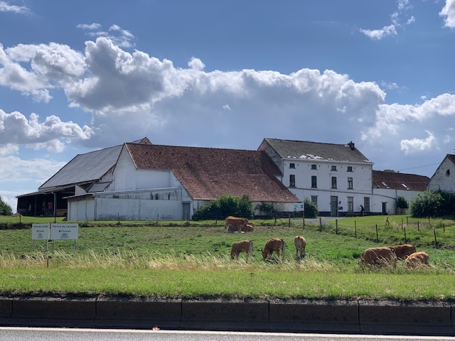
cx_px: 228
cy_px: 170
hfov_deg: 36.8
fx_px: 683
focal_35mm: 52
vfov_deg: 28.0
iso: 16
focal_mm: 6
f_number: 2.4
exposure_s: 1/2660
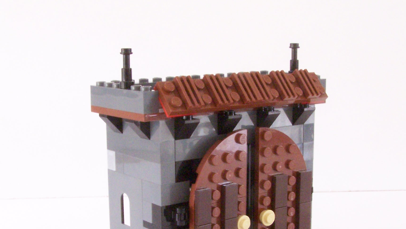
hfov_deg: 33.8
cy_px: 175
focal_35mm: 62
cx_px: 215
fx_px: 668
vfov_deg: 19.3
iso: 400
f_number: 8
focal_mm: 6.3
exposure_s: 1/8
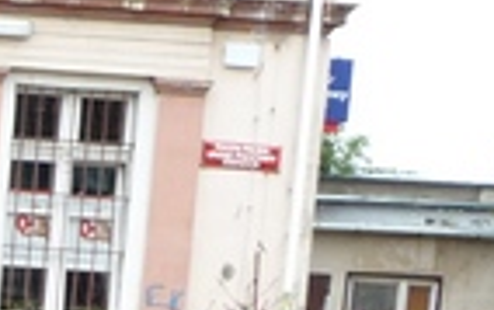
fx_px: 2331
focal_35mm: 173
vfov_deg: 7.3
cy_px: 620
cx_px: -491
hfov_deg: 11.0
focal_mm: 4.7
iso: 100
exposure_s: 1/100
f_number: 3.3
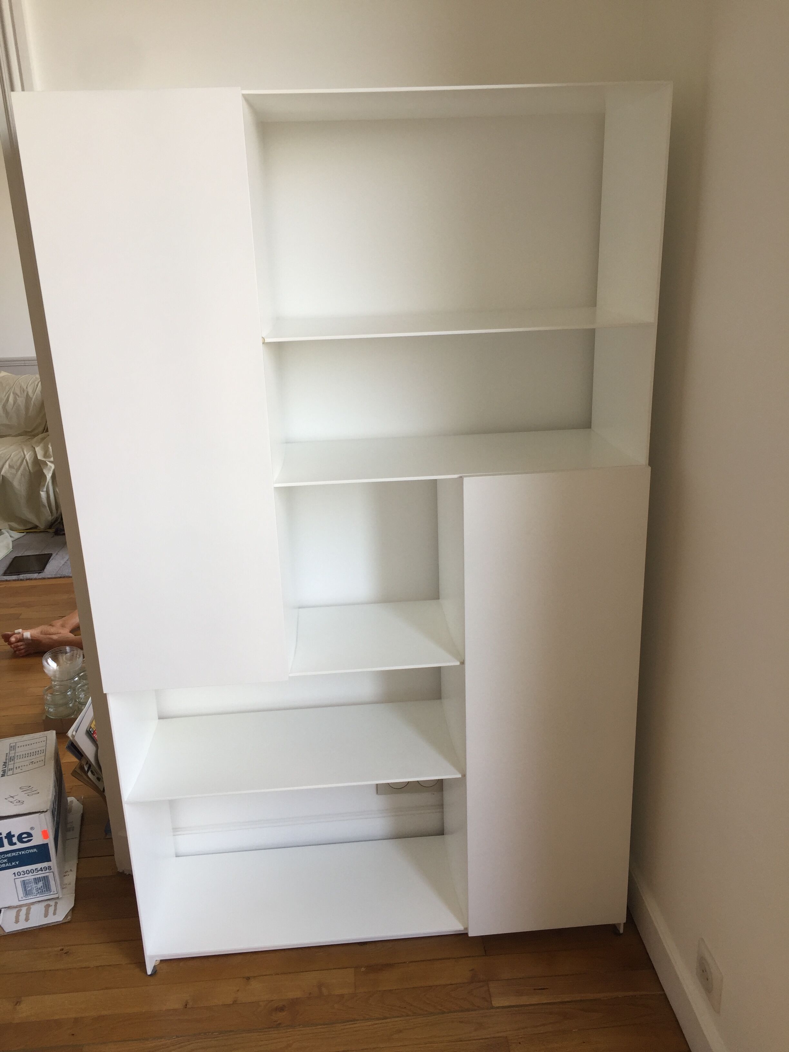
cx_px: 394
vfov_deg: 61.7
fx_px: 881
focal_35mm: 29
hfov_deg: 48.2
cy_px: 526
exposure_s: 1/50
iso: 32
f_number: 2.2
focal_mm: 4.15
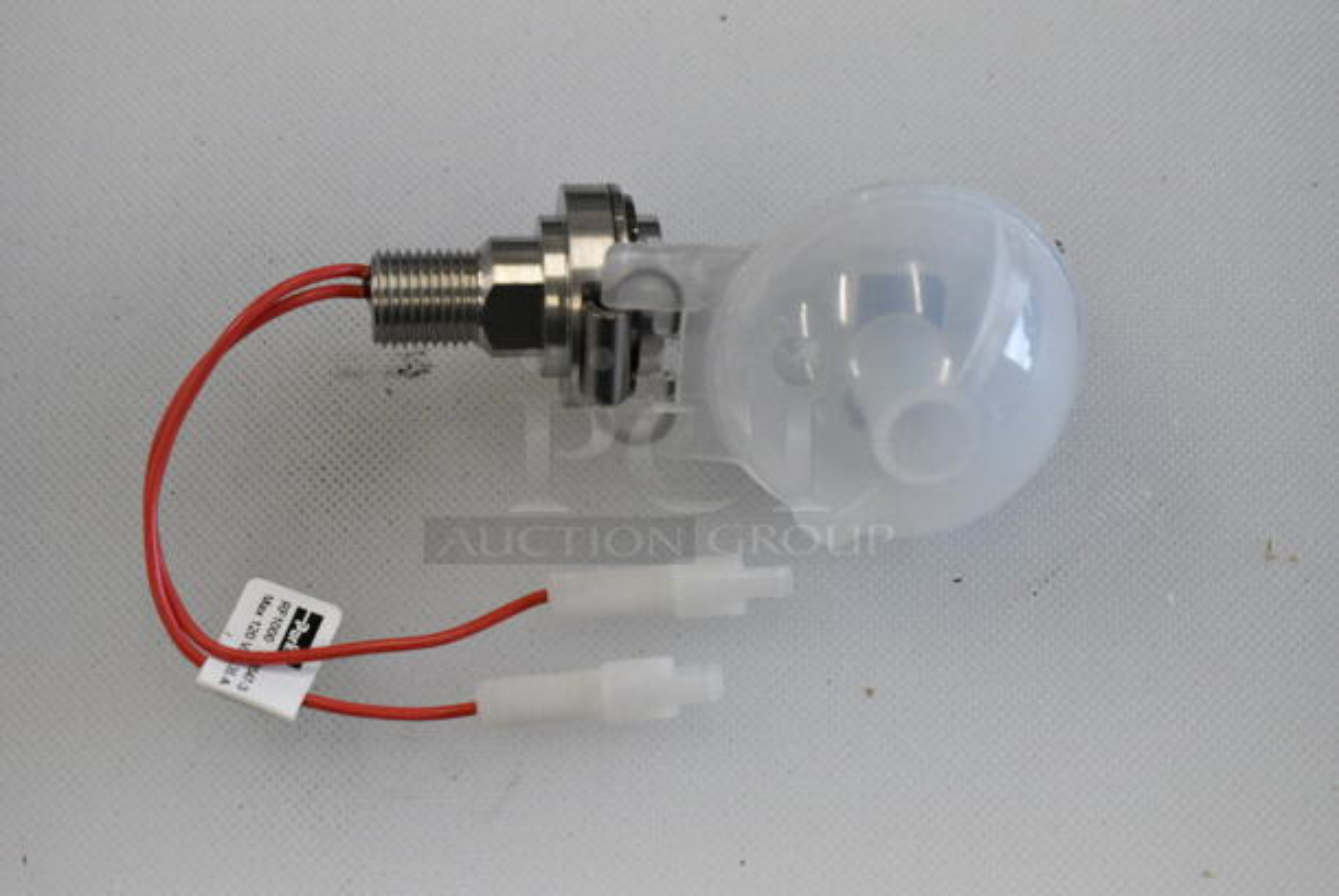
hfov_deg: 33.4
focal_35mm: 60
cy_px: 448
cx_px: 670
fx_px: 2234
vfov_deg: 22.7
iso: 6400
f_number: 7.1
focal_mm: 40
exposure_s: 1/320
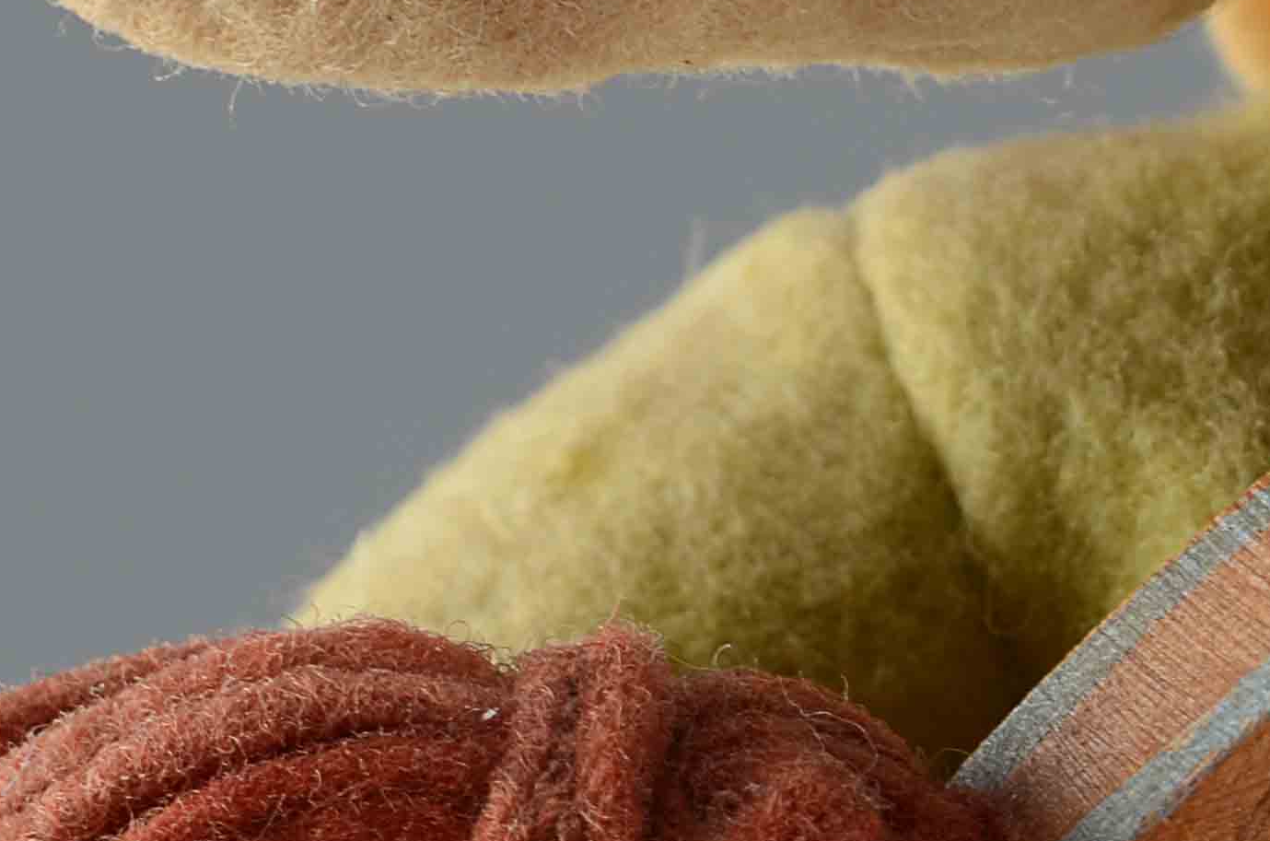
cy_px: 1385
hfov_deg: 7.0
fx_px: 10377
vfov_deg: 4.6
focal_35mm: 295
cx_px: 1165
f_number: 11
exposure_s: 1/80
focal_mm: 55
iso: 100
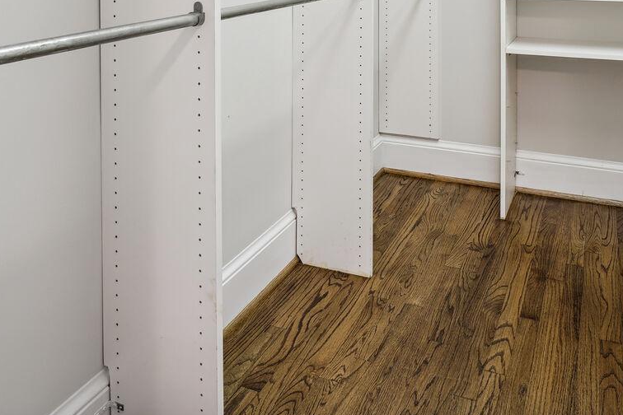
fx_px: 554
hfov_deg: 57.7
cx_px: 403
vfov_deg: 34.6
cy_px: -56
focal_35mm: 32
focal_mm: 14
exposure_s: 1/4
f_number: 8
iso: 200
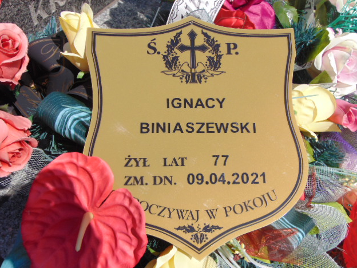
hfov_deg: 46.8
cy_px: 135
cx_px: 178
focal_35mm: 40
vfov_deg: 36.0
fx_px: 413
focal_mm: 6.9
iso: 80
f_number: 8.5
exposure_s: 1/320
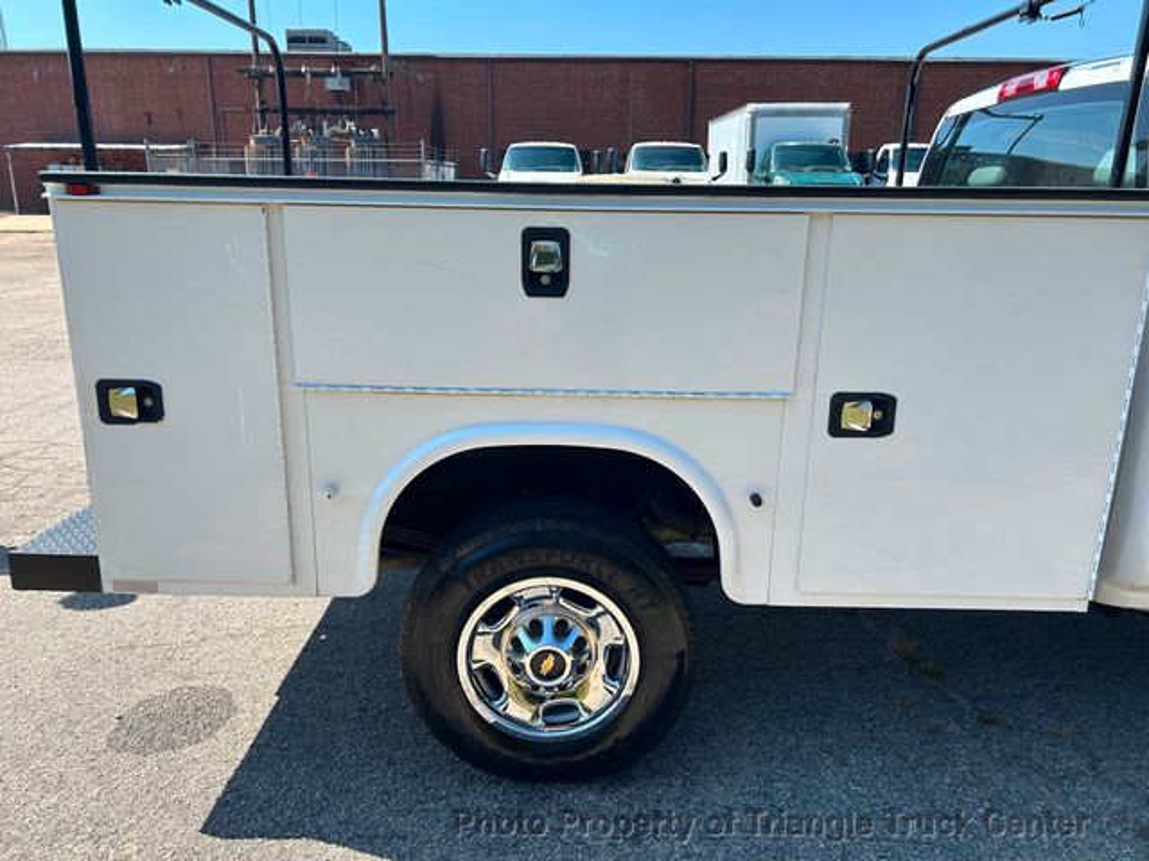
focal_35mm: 26
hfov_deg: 67.3
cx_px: 574
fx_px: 863
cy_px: 430
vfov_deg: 53.1
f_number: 1.5
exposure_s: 1/2008
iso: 50
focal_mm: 5.7
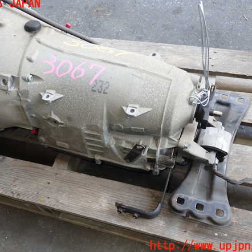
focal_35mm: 36
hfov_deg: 45.9
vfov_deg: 46.0
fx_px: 297
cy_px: 125
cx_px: 108
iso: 100
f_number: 2.3
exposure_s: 1/60
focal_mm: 5.4
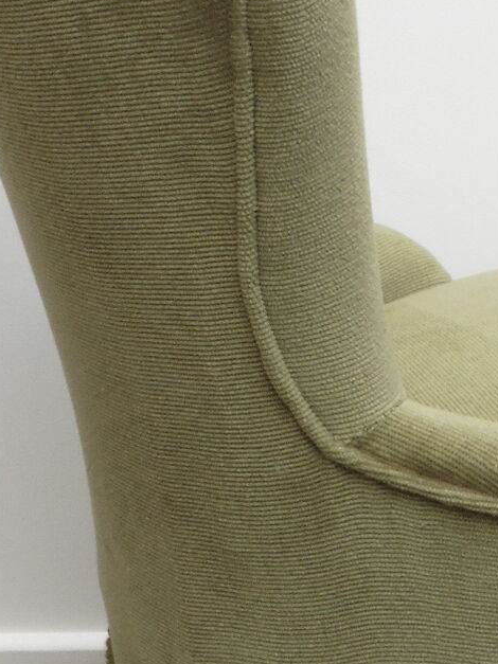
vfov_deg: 20.0
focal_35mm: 98
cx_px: 537
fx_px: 1880
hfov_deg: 14.7
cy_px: 315
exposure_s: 1/40
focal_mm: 5.4
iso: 100
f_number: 8
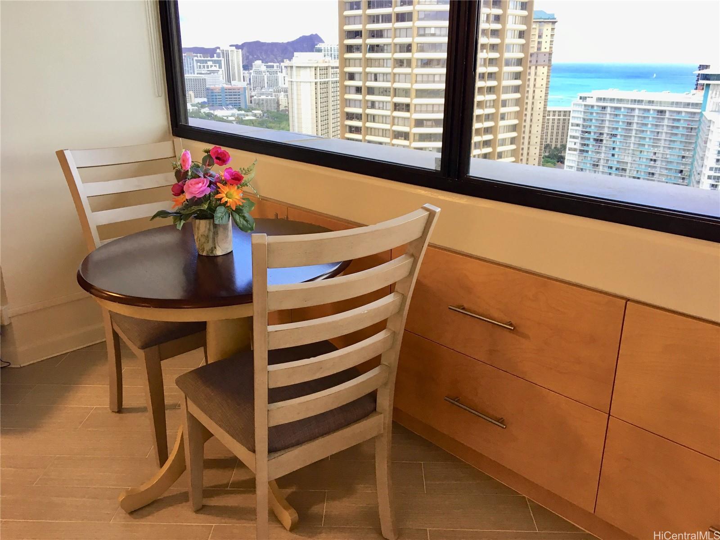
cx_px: 360
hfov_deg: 61.7
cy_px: 270
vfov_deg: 48.2
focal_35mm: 29
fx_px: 603
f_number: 2.2
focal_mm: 4.15
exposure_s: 1/30
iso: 64
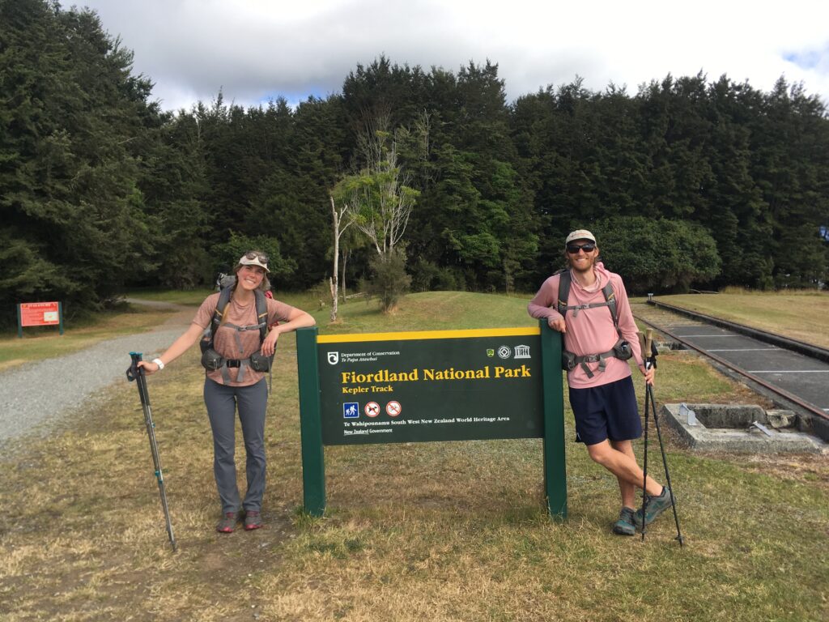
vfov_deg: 48.2
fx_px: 695
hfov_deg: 61.7
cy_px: 311
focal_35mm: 29
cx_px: 414
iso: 25
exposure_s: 1/663
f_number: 2.2
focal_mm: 4.15
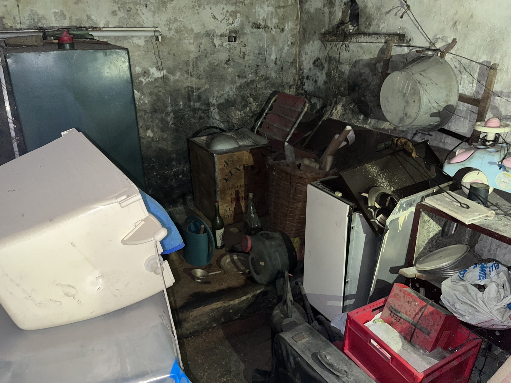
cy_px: 192
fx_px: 384
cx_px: 256
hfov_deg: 67.3
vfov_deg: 53.1
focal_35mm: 26
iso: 64
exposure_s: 1/4
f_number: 1.6
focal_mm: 5.1
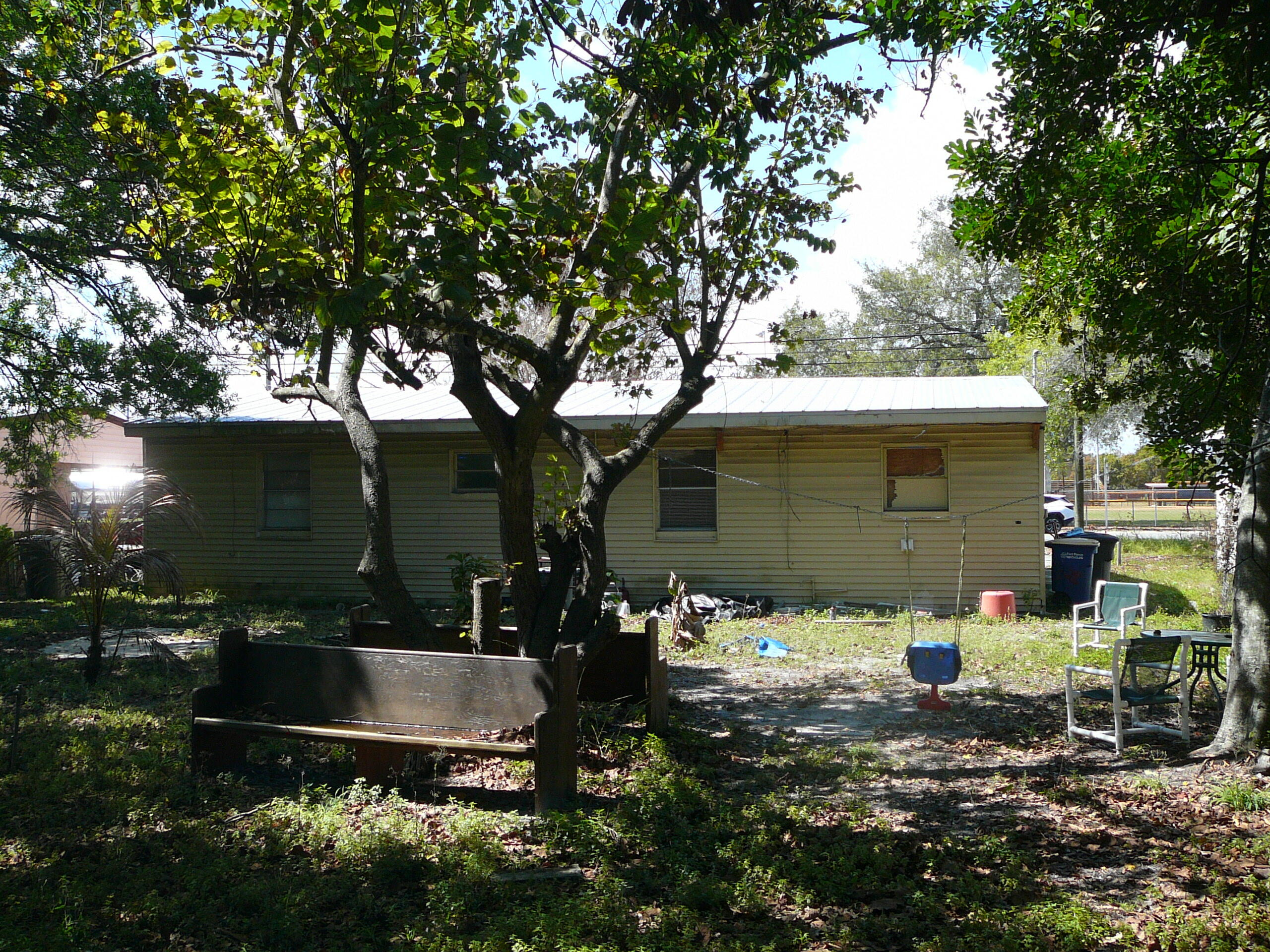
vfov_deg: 40.7
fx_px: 1284
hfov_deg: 52.6
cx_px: 635
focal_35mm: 35
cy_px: 476
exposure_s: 1/500
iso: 80
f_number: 2.8
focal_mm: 5.2
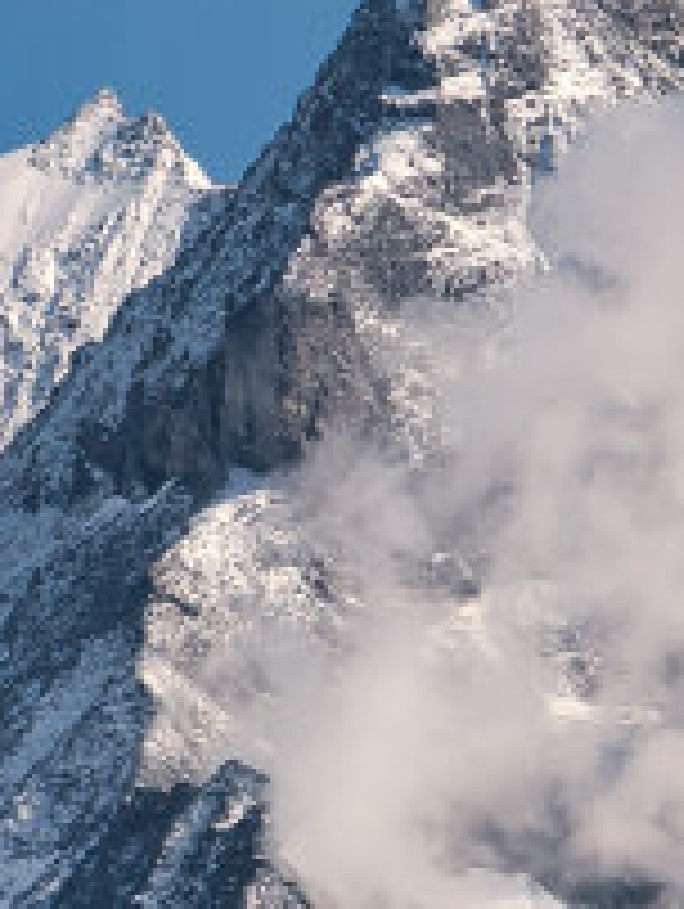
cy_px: 378
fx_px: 22347
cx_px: 693
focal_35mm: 850
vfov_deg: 2.3
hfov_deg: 1.8
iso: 200
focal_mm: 140
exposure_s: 1/640
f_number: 11
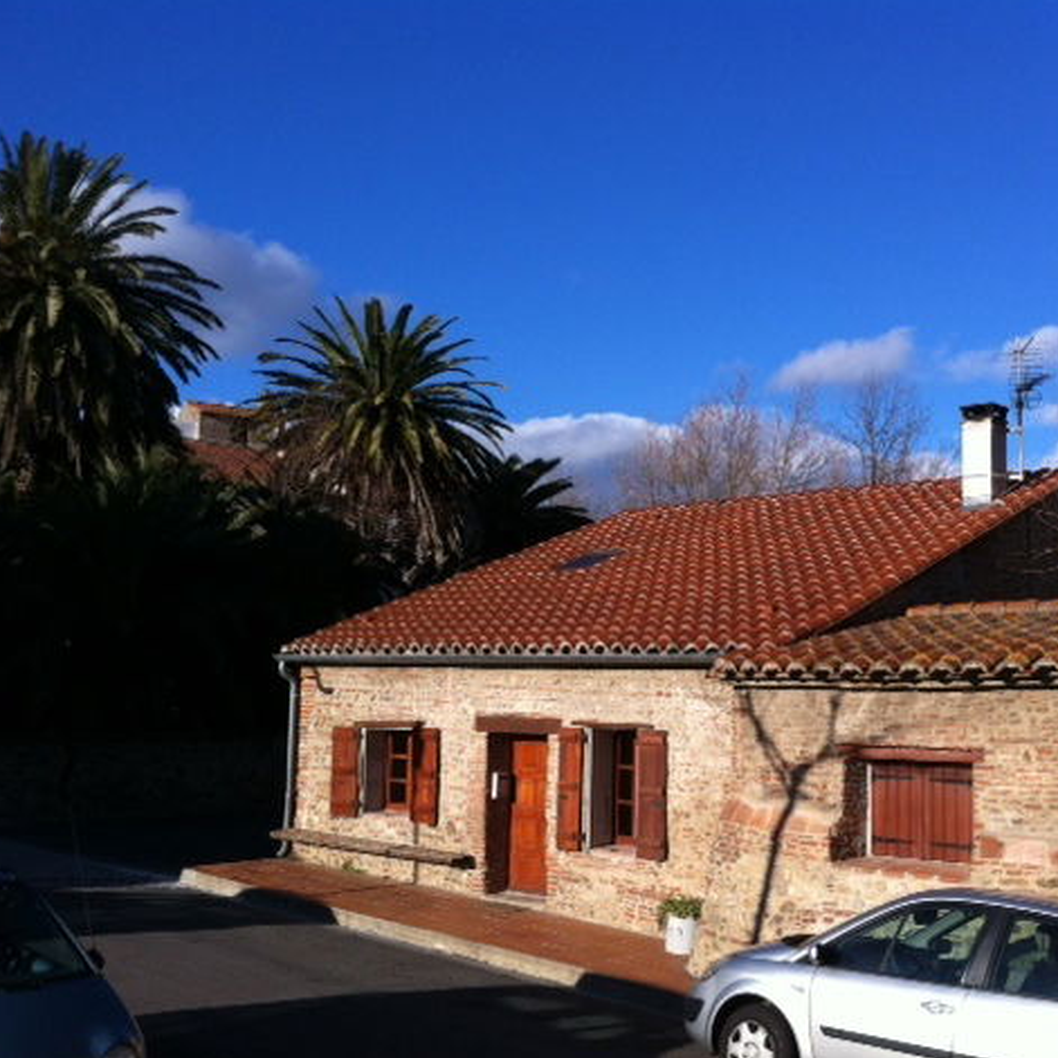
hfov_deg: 39.8
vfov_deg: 40.0
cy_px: 528
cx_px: 647
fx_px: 1452
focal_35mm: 42
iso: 80
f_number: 2.8
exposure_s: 1/1160
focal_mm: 3.85
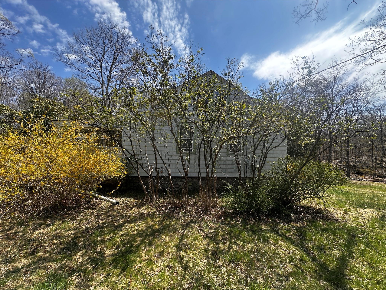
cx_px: 193
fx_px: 156
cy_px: 145
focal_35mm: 14
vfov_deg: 85.7
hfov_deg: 102.1
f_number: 2.2
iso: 40
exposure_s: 1/658
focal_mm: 2.22
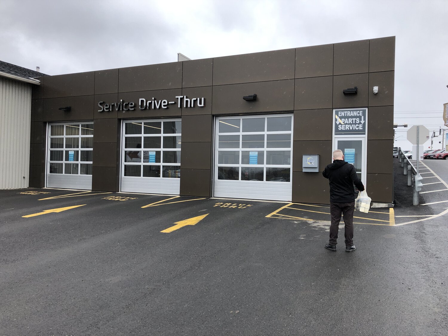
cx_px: 224
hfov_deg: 63.4
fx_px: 362
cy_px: 168
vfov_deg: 49.7
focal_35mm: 28
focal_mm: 3.99
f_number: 1.8
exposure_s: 1/762
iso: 20
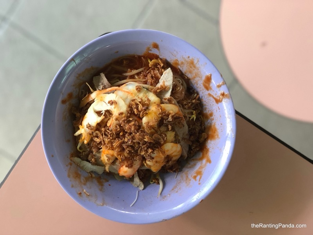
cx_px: 156
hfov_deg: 33.8
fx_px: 515
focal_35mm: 57
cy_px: 118
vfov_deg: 25.7
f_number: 2.8
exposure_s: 1/50
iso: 200
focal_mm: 6.6
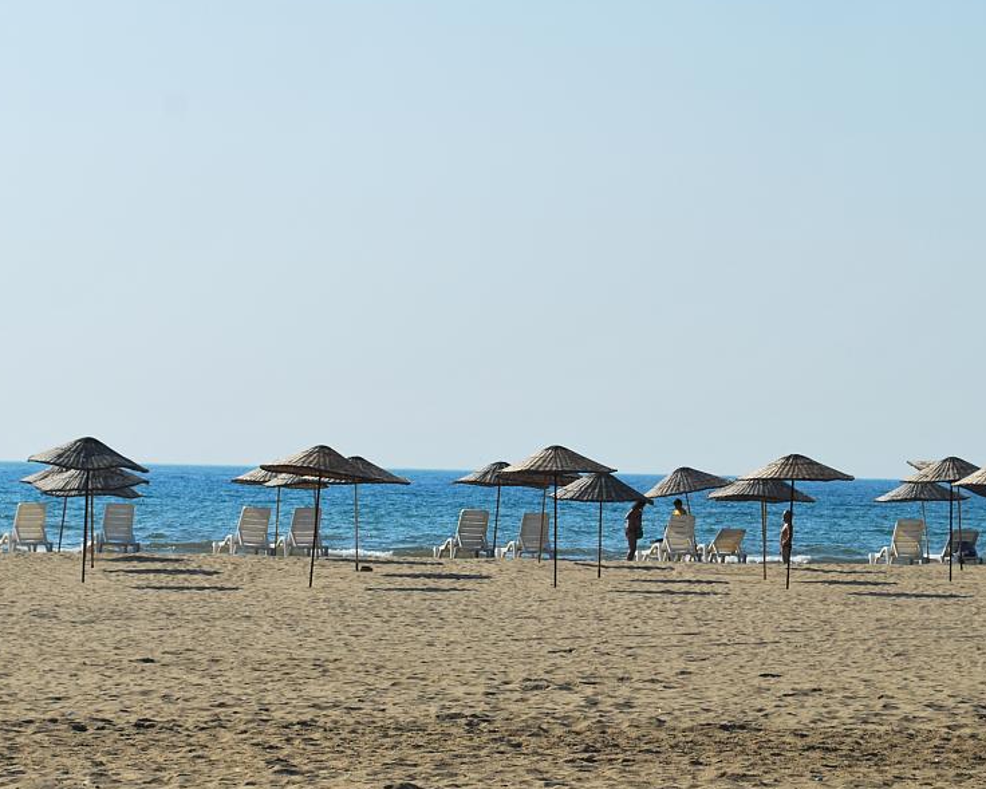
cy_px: 342
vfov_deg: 11.4
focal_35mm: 135
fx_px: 3935
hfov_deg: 14.3
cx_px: 458
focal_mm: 55
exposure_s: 1/1000
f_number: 9
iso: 200
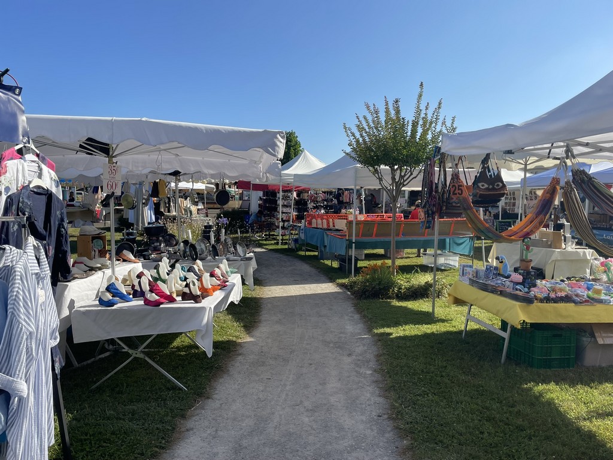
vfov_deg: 53.1
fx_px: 460
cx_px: 306
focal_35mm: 26
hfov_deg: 67.3
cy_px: 230
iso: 32
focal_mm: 4.2
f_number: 1.6
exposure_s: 1/3205
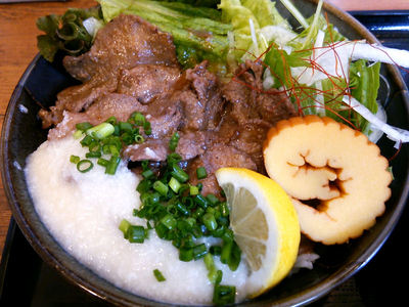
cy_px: 154
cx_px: 204
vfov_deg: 46.8
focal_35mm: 30
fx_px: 354
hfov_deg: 60.0
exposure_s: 1/44
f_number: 1.94
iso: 100
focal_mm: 4.06
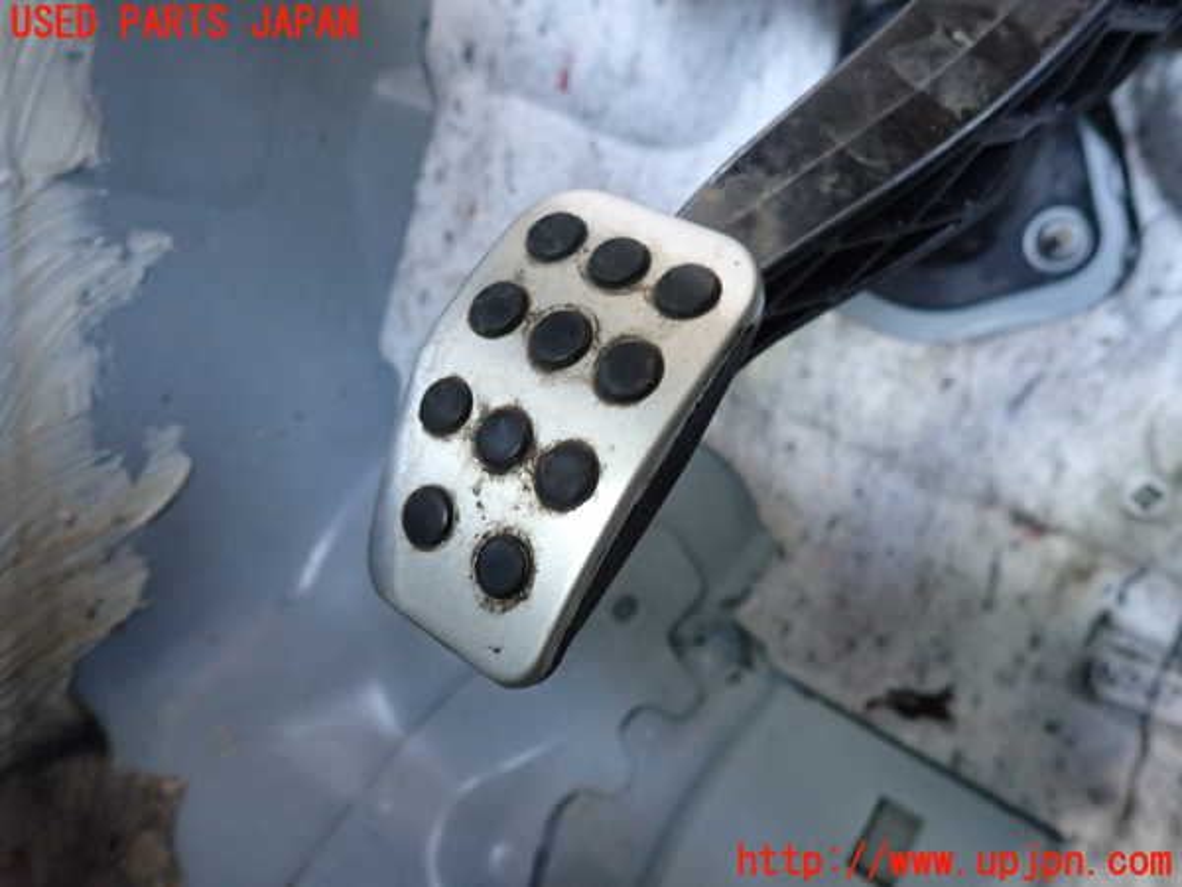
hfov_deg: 69.4
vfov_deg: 54.9
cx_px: 591
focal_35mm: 25
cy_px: 444
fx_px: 854
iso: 500
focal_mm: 4.5
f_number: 2
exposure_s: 1/30
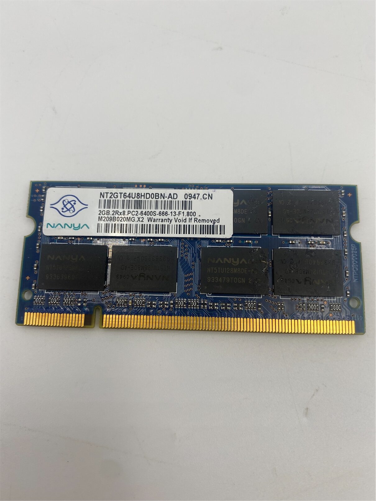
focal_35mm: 26
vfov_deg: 67.3
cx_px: 188
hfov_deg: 53.1
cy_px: 250
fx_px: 377
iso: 32
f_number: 1.8
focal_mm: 4.25
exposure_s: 1/241
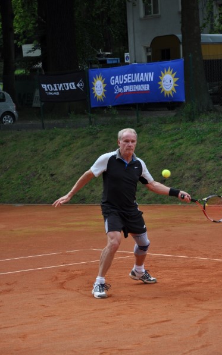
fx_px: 1264
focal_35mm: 131
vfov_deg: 16.0
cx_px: 118
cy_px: 178
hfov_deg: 10.0
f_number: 8
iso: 200
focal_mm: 85
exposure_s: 1/250
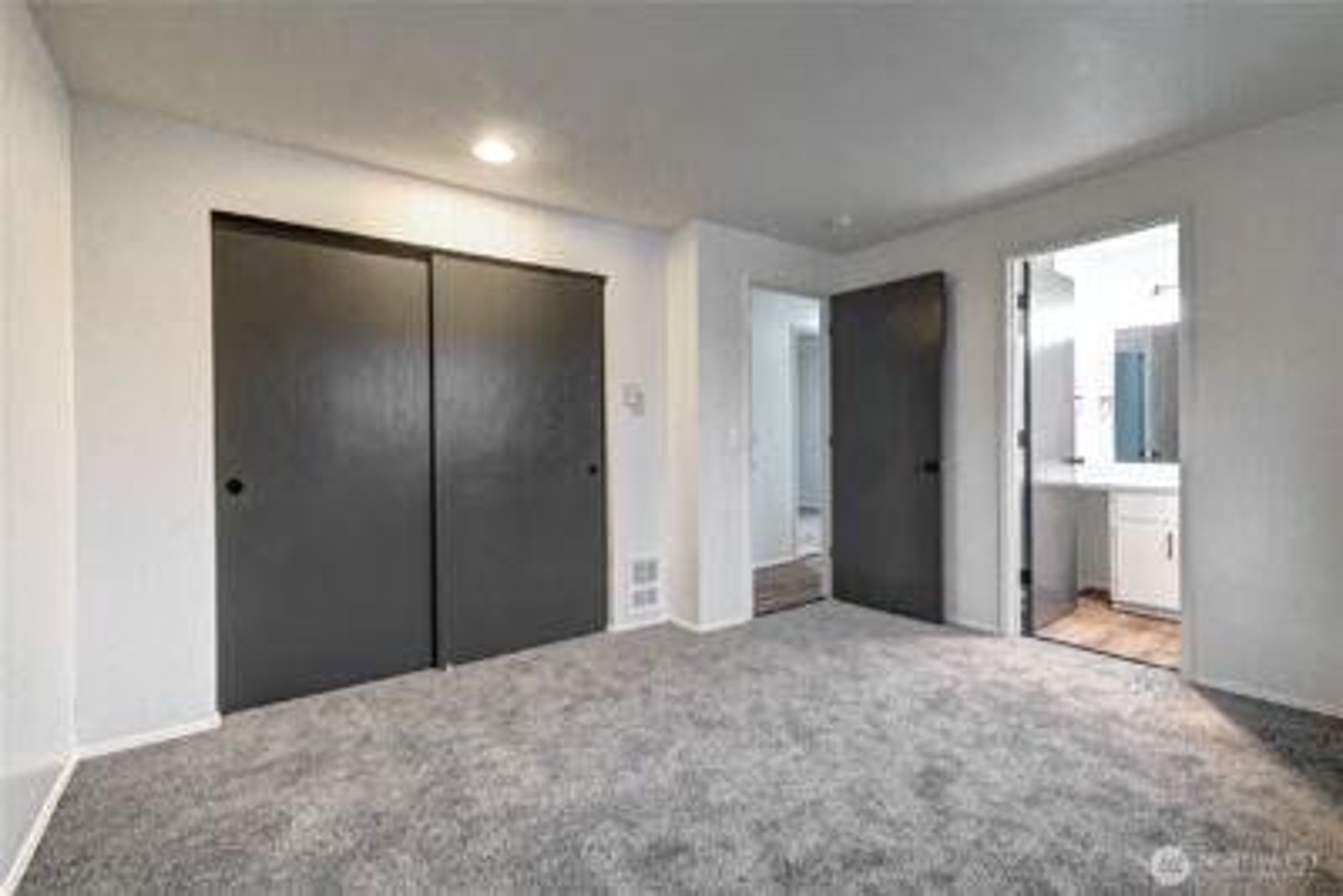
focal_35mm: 15
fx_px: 560
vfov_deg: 77.4
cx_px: 672
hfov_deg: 100.4
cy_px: 448
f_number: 11
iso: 3200
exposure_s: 1/2
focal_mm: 10
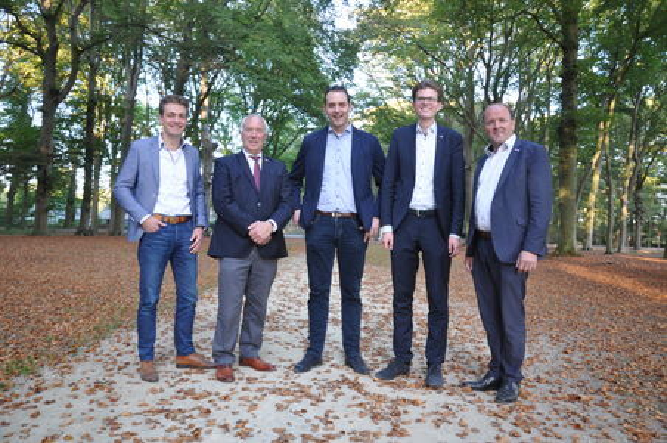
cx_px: 334
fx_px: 500
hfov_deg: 67.5
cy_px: 222
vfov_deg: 47.8
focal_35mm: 27
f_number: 5.6
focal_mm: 18
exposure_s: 1/30
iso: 400
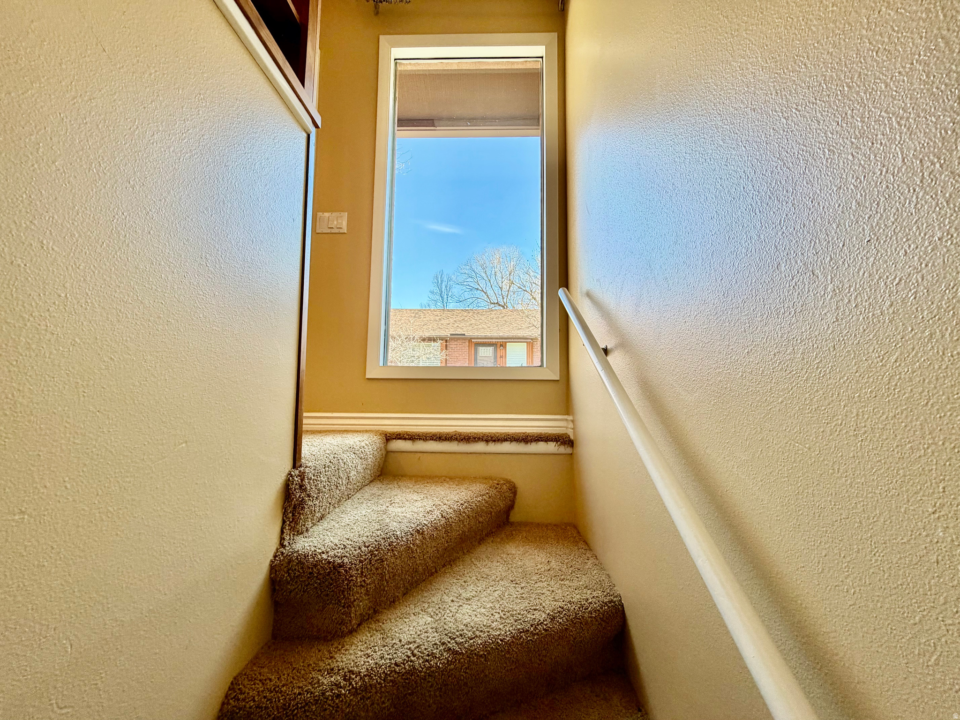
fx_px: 388
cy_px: 360
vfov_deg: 85.7
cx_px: 480
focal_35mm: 14
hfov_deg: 102.1
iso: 160
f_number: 2.2
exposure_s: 1/120
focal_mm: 2.22
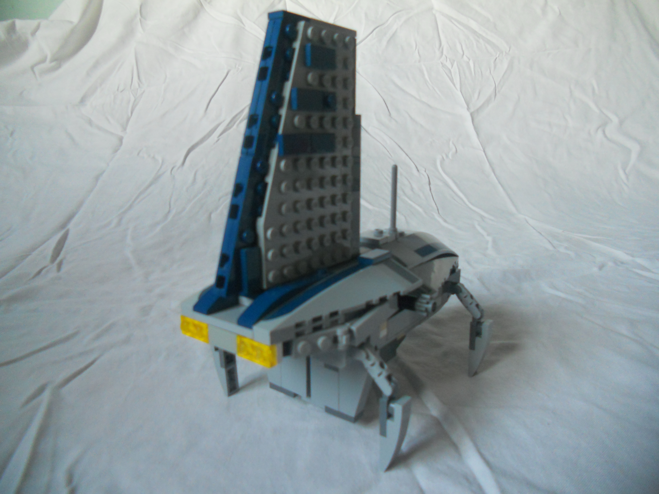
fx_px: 514
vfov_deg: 51.4
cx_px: 330
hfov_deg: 65.3
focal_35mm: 27
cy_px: 247
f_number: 3.2
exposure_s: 1/30
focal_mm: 4.9
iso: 320
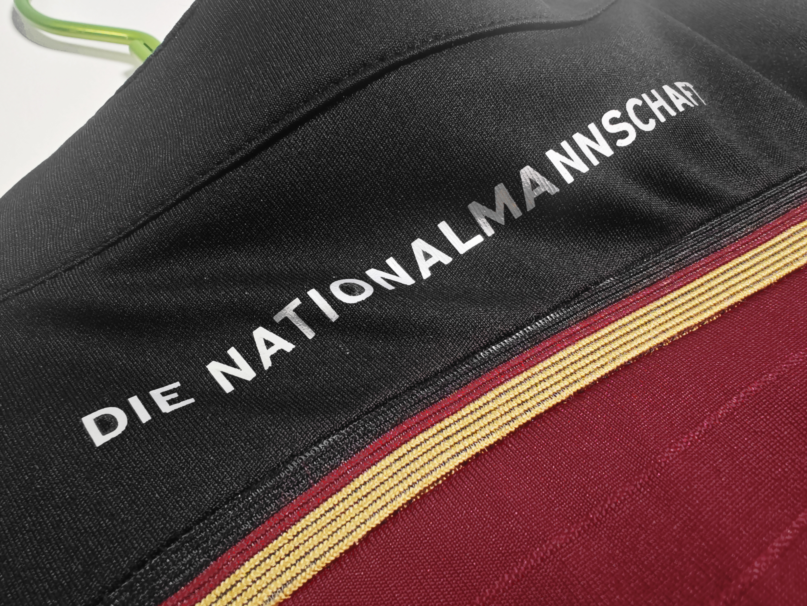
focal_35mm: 23
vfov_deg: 58.9
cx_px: 404
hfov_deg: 73.9
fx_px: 536
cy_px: 303
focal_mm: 2.59
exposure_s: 1/33.3
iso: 139
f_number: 2.2
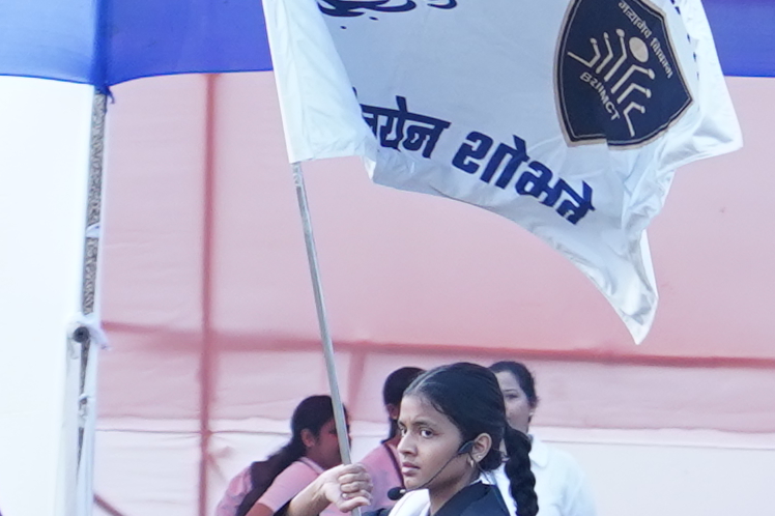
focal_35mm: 537
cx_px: 1868
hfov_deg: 3.8
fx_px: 11555
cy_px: 447
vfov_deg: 2.6
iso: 800
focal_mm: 68
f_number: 5
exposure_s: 1/320
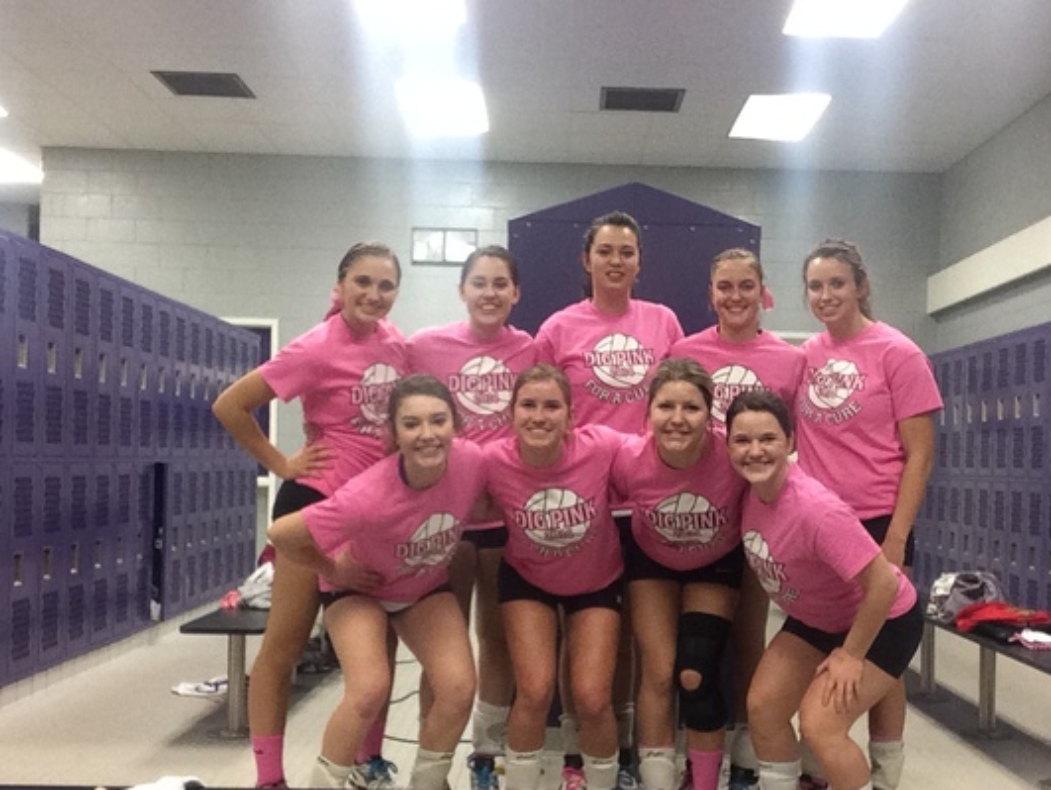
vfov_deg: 34.3
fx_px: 1276
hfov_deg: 44.6
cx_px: 600
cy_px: 465
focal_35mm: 42
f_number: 2.4
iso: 320
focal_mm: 2.15
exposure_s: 1/30
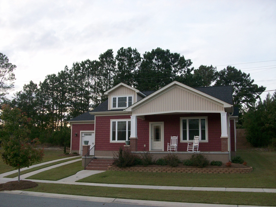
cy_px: 104
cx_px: 138
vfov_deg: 41.8
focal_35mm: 34
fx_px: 271
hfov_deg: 54.0
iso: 102
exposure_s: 1/128
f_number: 2.8
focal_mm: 5.7
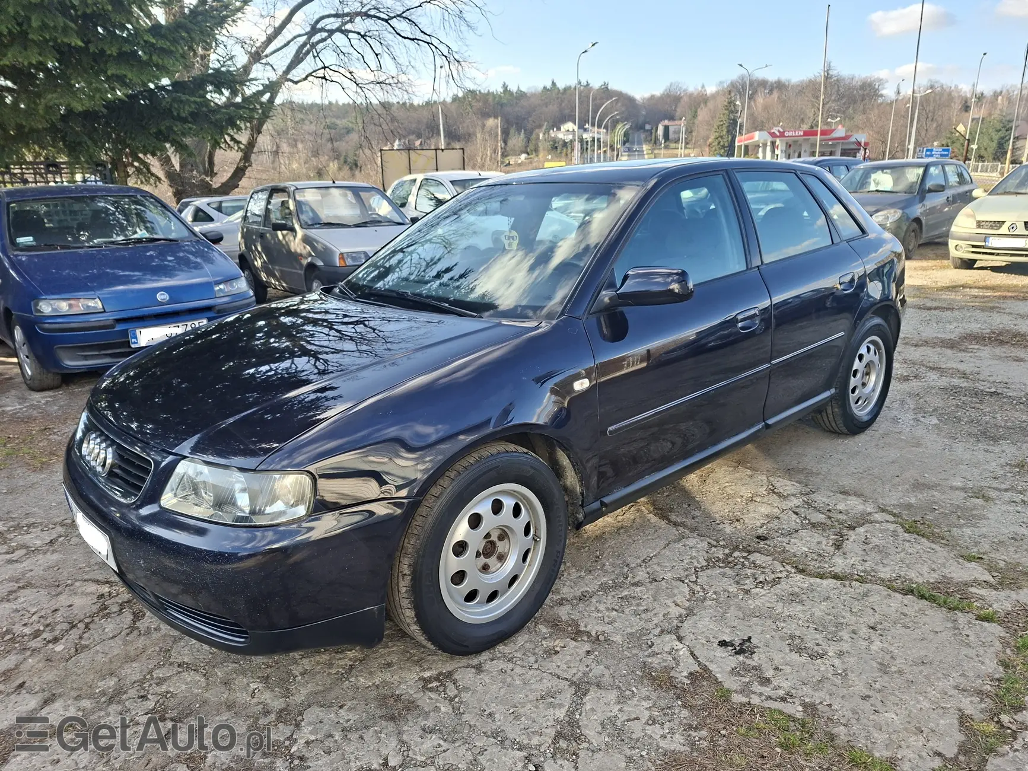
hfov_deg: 73.9
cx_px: 514
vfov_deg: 58.9
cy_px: 386
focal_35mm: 23
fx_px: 683
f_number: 1.8
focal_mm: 5.54
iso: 50
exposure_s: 1/462
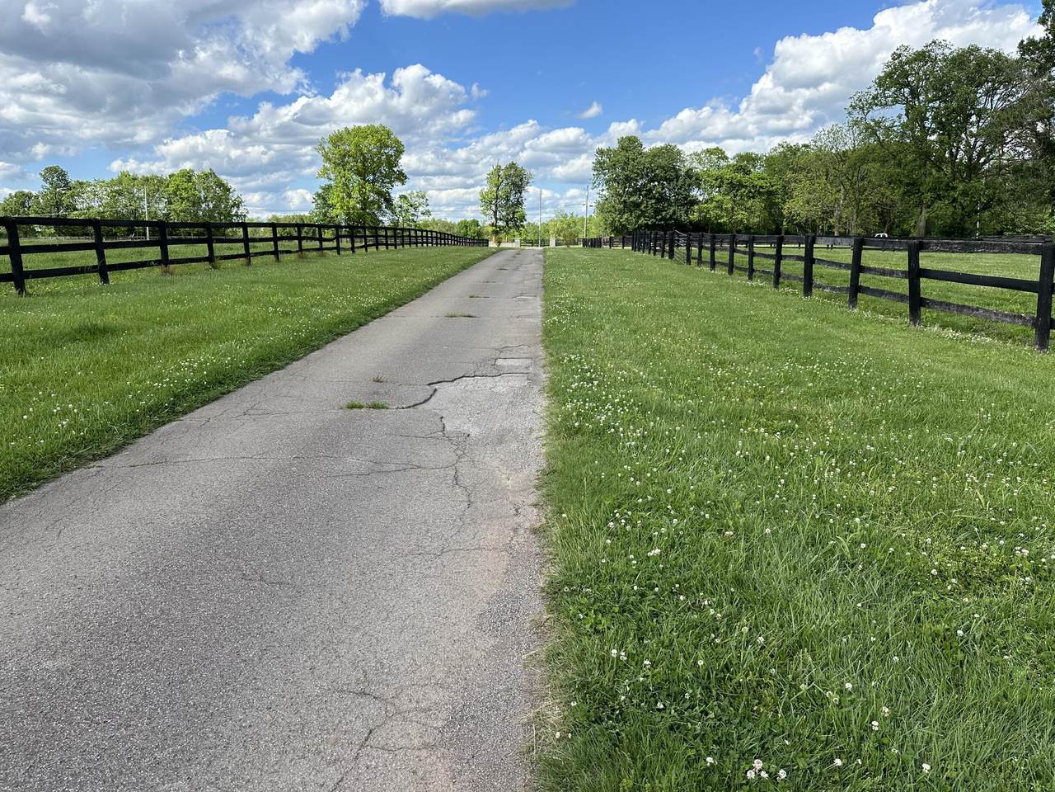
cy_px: 396
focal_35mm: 24
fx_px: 731
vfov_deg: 56.8
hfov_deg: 71.6
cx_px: 528
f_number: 1.78
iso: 80
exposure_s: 1/2469
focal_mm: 6.86
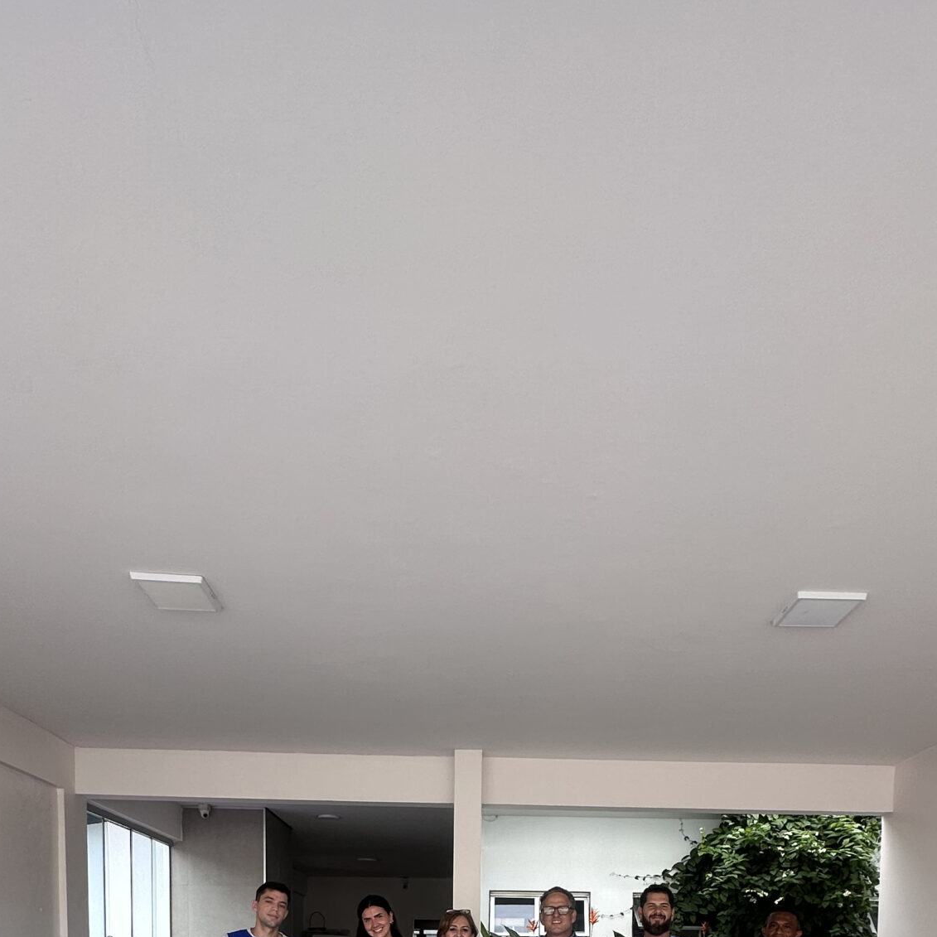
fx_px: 857
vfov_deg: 43.9
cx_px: 493
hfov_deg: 57.3
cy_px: 1033
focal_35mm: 28
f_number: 2.2
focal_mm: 2.22
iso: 50
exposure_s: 1/99
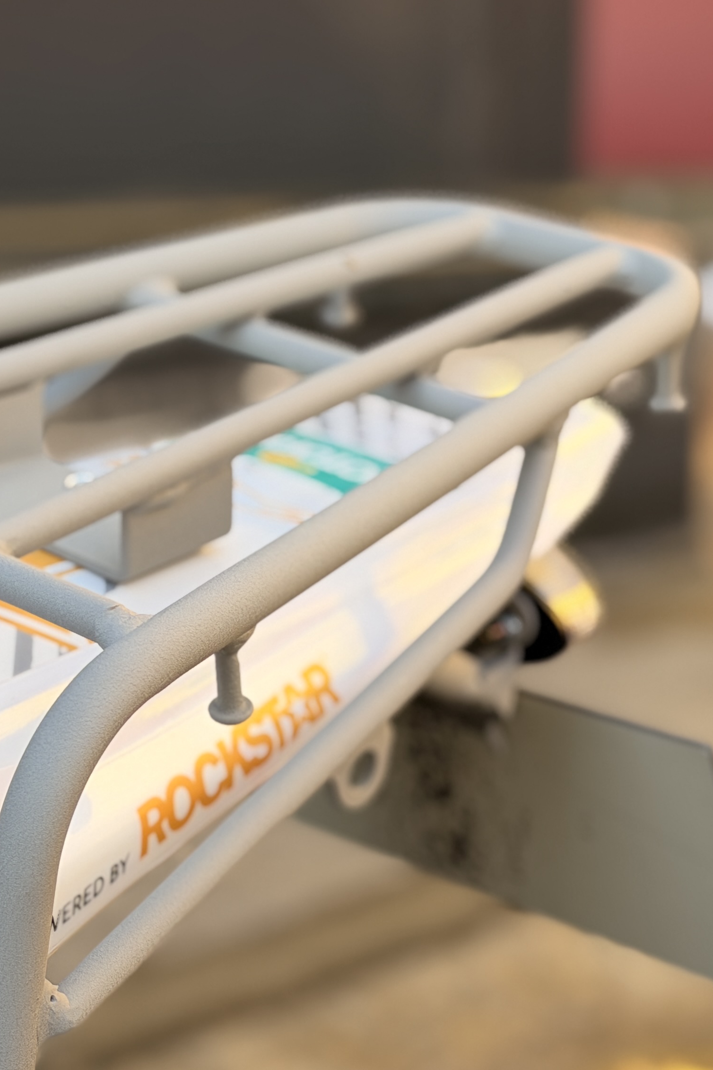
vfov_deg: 22.9
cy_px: 608
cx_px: 80
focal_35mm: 89
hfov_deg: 15.2
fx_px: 2644
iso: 64
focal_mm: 6.76
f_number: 1.78
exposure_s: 1/699
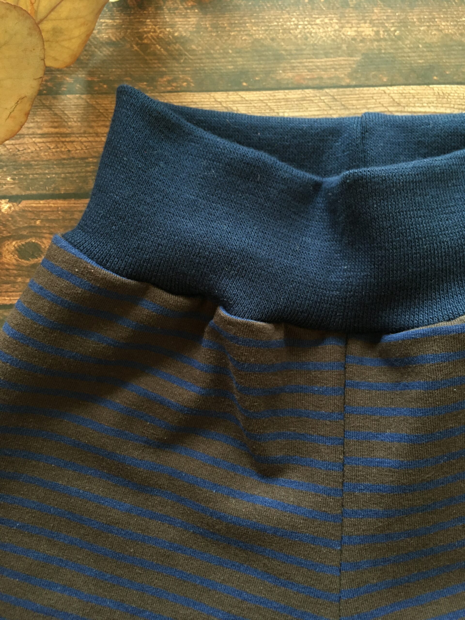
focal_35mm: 29
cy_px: 310
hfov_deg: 48.2
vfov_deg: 61.7
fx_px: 519
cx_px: 232
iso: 160
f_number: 2.2
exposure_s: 1/33
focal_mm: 4.15
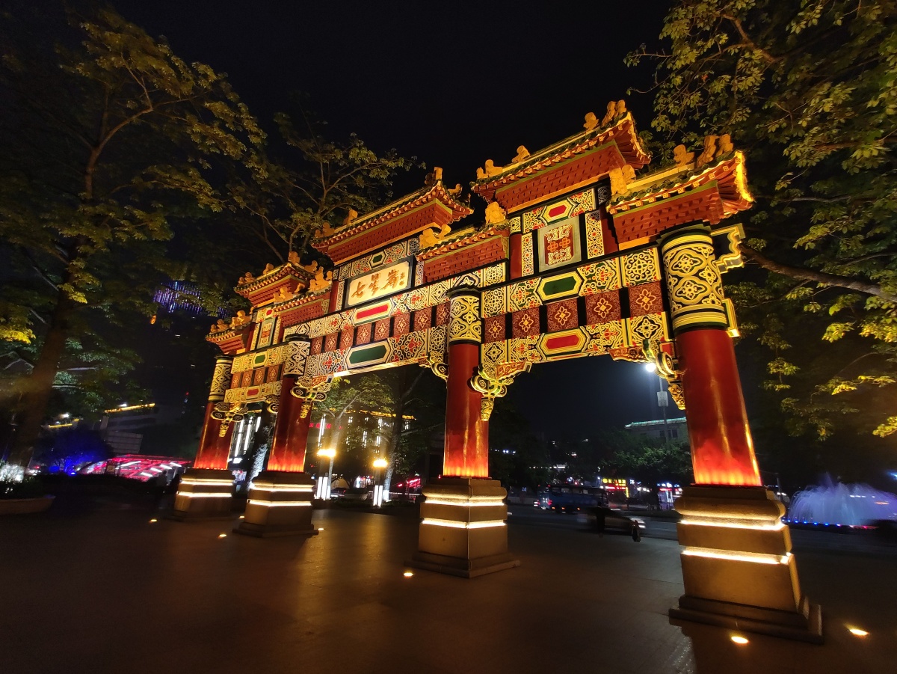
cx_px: 448
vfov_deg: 74.8
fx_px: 441
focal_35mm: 17
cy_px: 337
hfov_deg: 91.0
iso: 200
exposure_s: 1/8
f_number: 2.2
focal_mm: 2.25
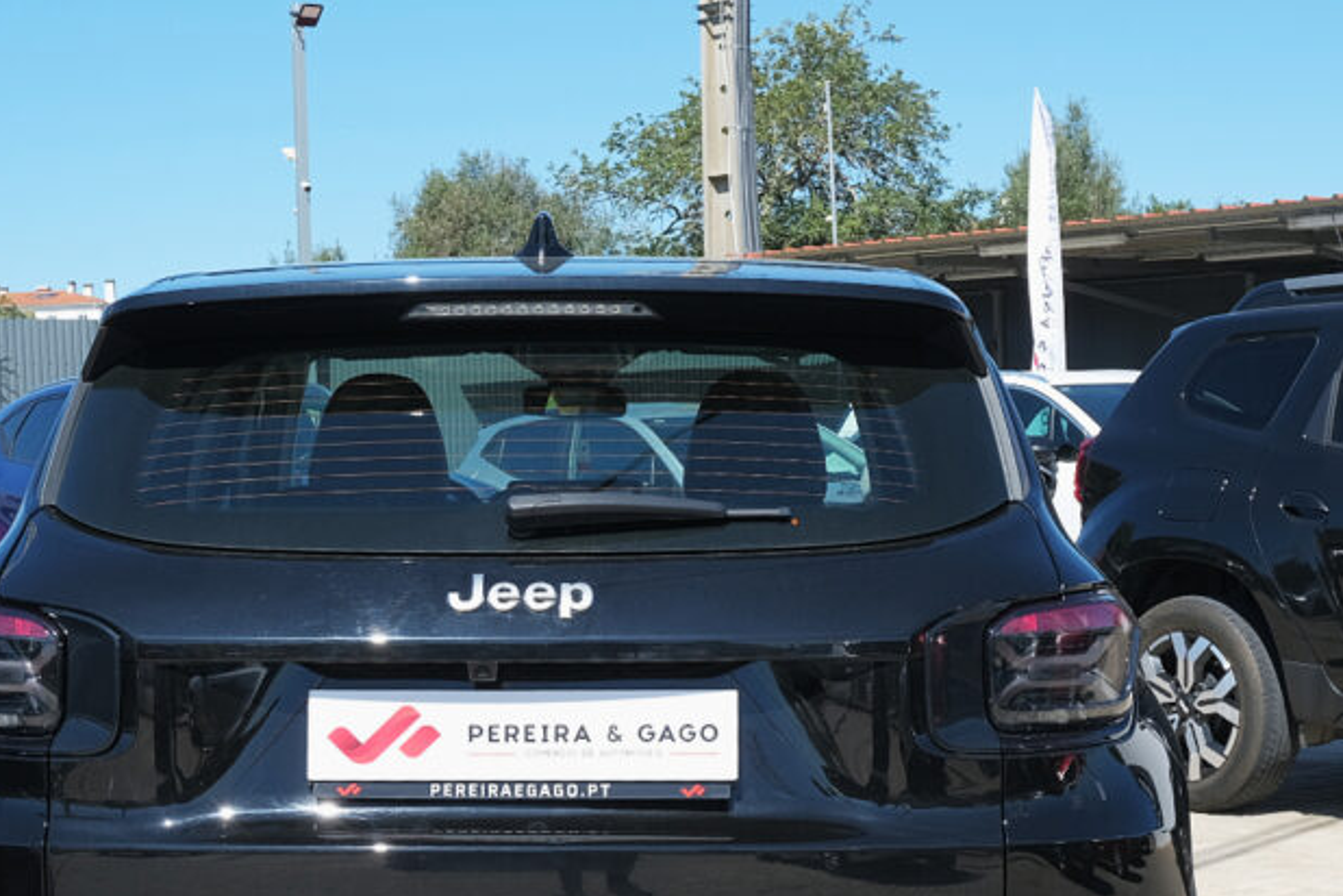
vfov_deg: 21.3
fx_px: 2350
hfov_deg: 31.8
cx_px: 530
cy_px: 708
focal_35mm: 63
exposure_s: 1/200
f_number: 10
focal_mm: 25.6
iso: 160
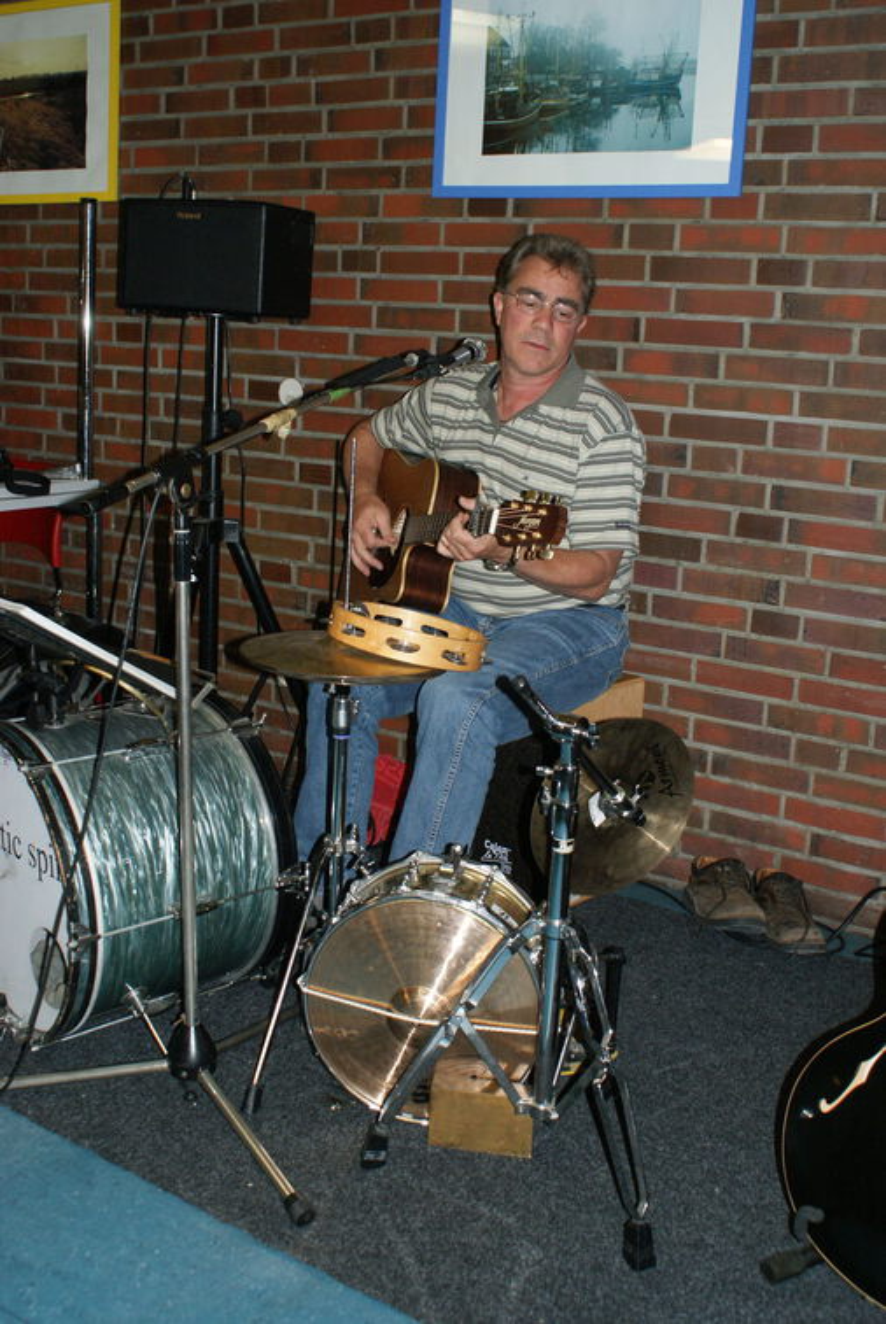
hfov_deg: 37.0
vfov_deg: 53.1
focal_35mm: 36
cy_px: 662
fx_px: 1325
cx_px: 443
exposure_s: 1/60
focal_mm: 24
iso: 400
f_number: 5.6
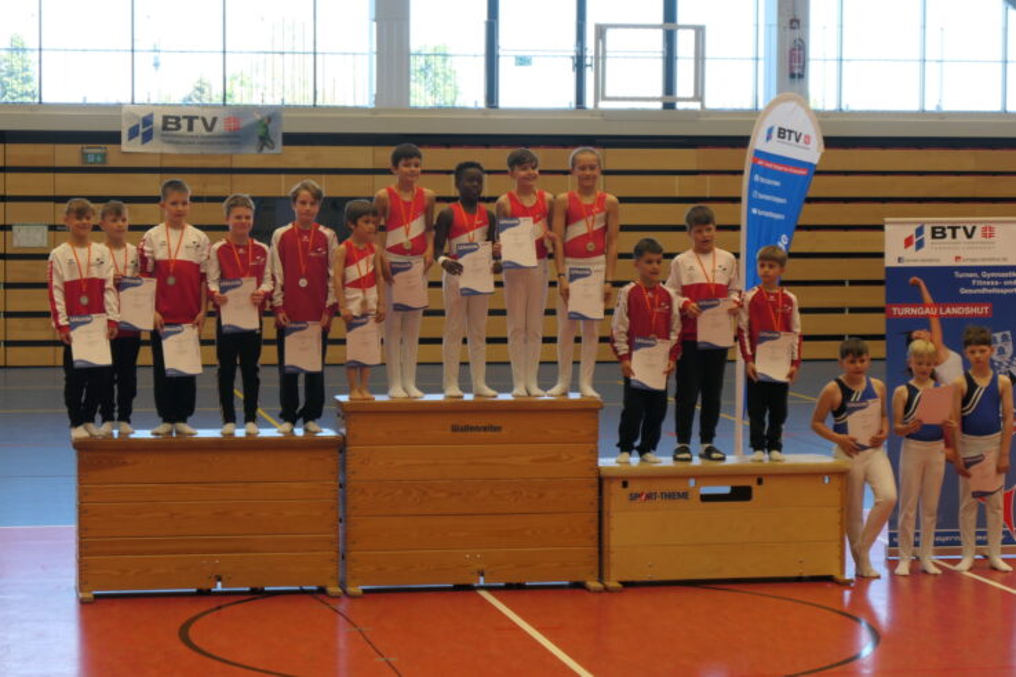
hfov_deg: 21.7
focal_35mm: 94
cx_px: 508
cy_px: 338
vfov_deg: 14.5
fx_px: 2652
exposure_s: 1/80
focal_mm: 34.6
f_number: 5.1
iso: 400
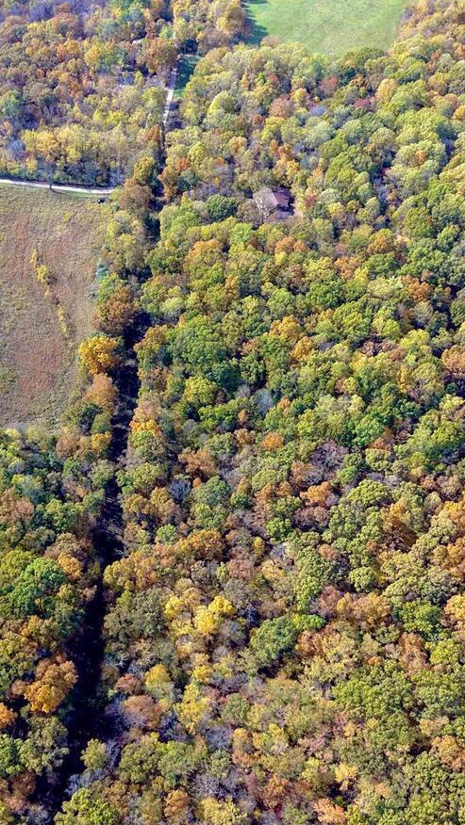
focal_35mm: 43
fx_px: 942
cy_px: 498
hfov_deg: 27.7
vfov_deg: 47.1
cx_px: 211
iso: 100
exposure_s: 1/1000
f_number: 1.8
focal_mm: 8.67
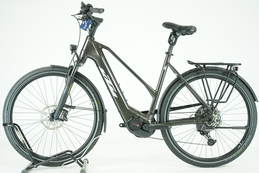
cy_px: 86
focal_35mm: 56
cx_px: 130
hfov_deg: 35.6
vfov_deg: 24.2
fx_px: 403
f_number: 5
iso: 2500
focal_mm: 56
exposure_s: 1/200
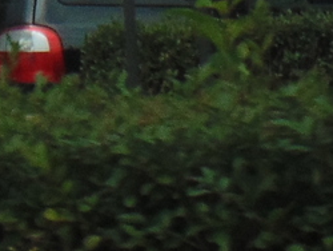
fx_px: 4805
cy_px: -514
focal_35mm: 499
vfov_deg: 2.9
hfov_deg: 3.9
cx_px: -182
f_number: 4.1
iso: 80
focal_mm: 11.7
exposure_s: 1/800
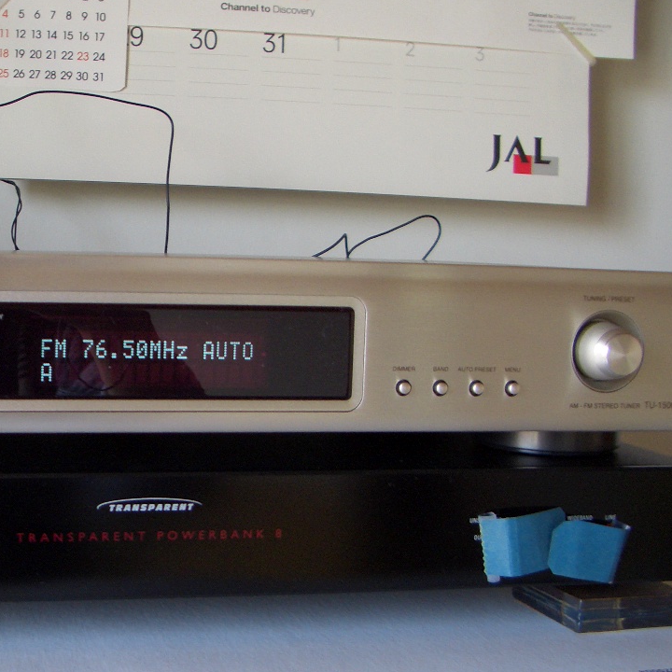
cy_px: 349
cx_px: 116
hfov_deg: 30.2
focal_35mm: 55
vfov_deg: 31.1
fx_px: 1208
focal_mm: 5.8
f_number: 2.6
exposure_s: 1/40
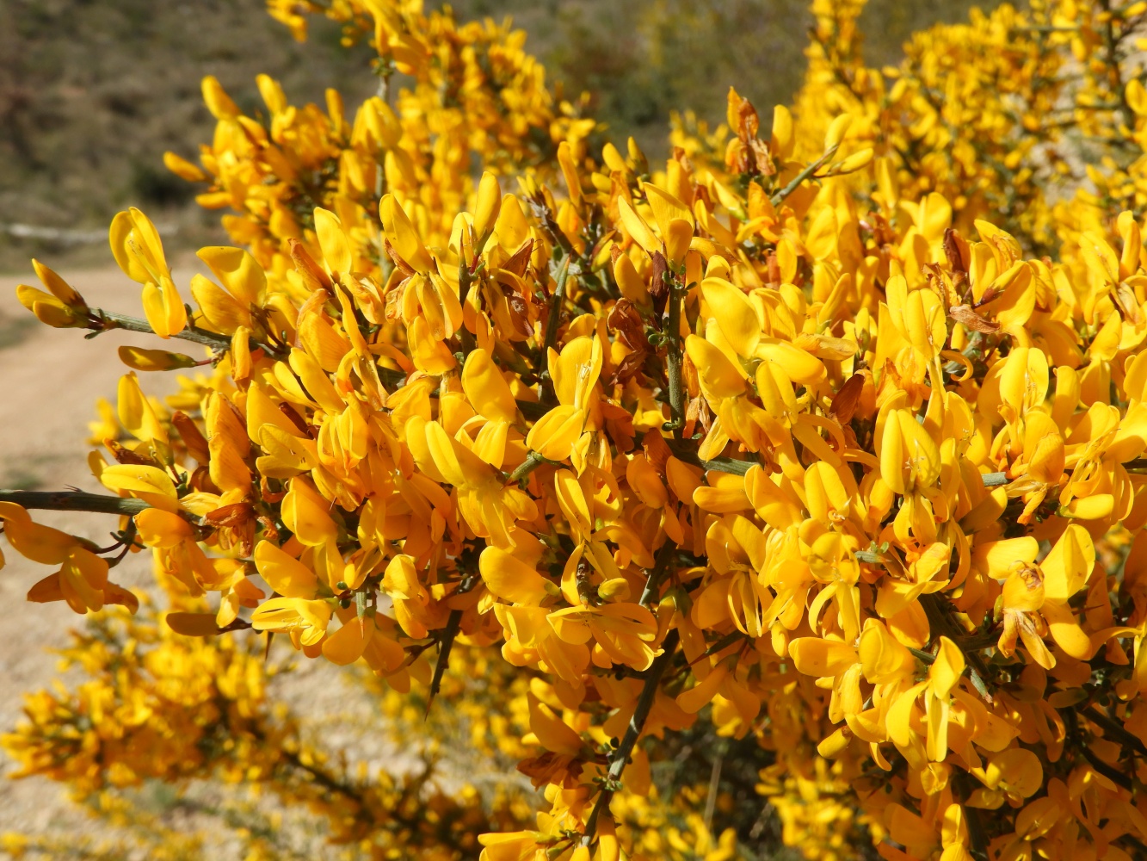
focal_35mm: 40
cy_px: 430
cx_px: 574
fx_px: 1326
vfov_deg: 36.0
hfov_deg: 46.8
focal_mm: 7.2
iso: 100
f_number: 3.8
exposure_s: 1/1250
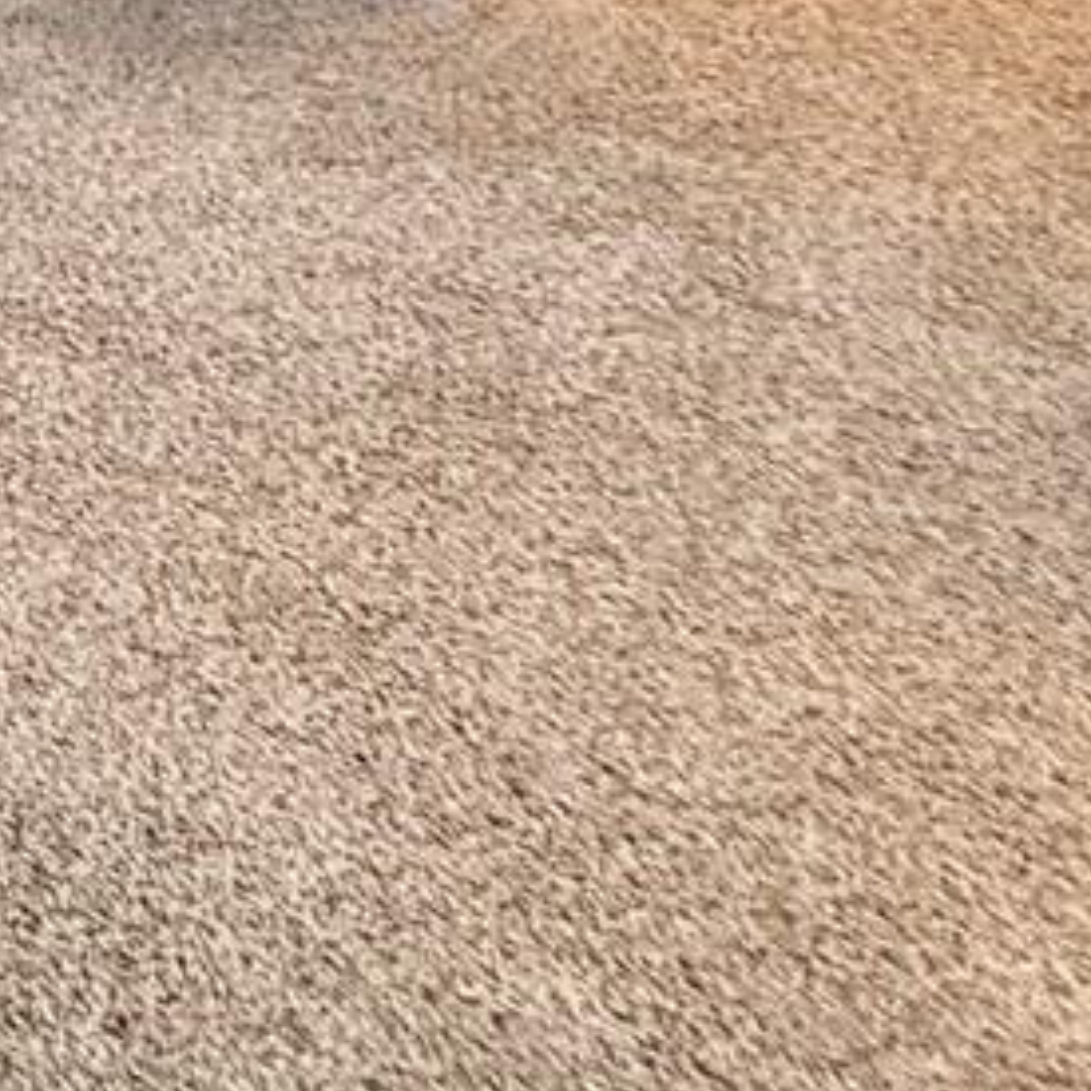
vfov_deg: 16.8
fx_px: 2567
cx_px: -1480
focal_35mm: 72
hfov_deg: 15.1
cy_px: -1182
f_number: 2.2
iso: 250
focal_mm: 2.22
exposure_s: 1/120
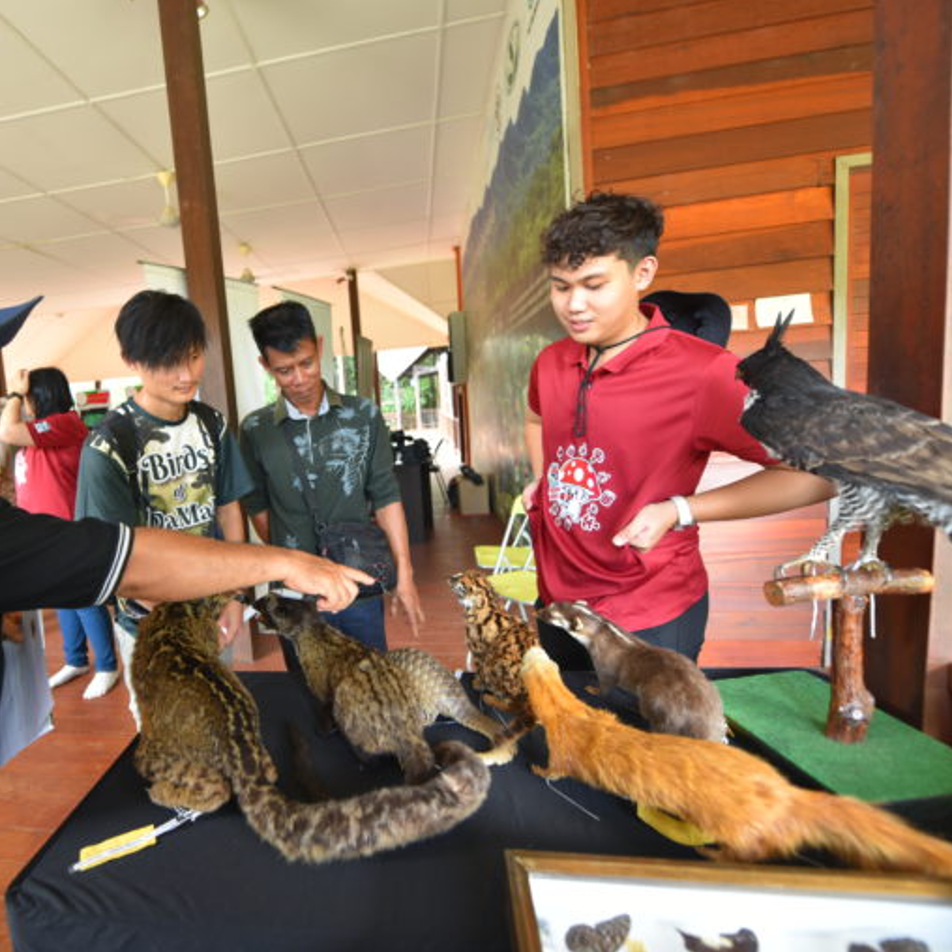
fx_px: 560
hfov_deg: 78.5
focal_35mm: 18
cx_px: 330
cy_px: 477
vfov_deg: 80.7
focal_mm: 14
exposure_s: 1/30
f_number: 2.8
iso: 200
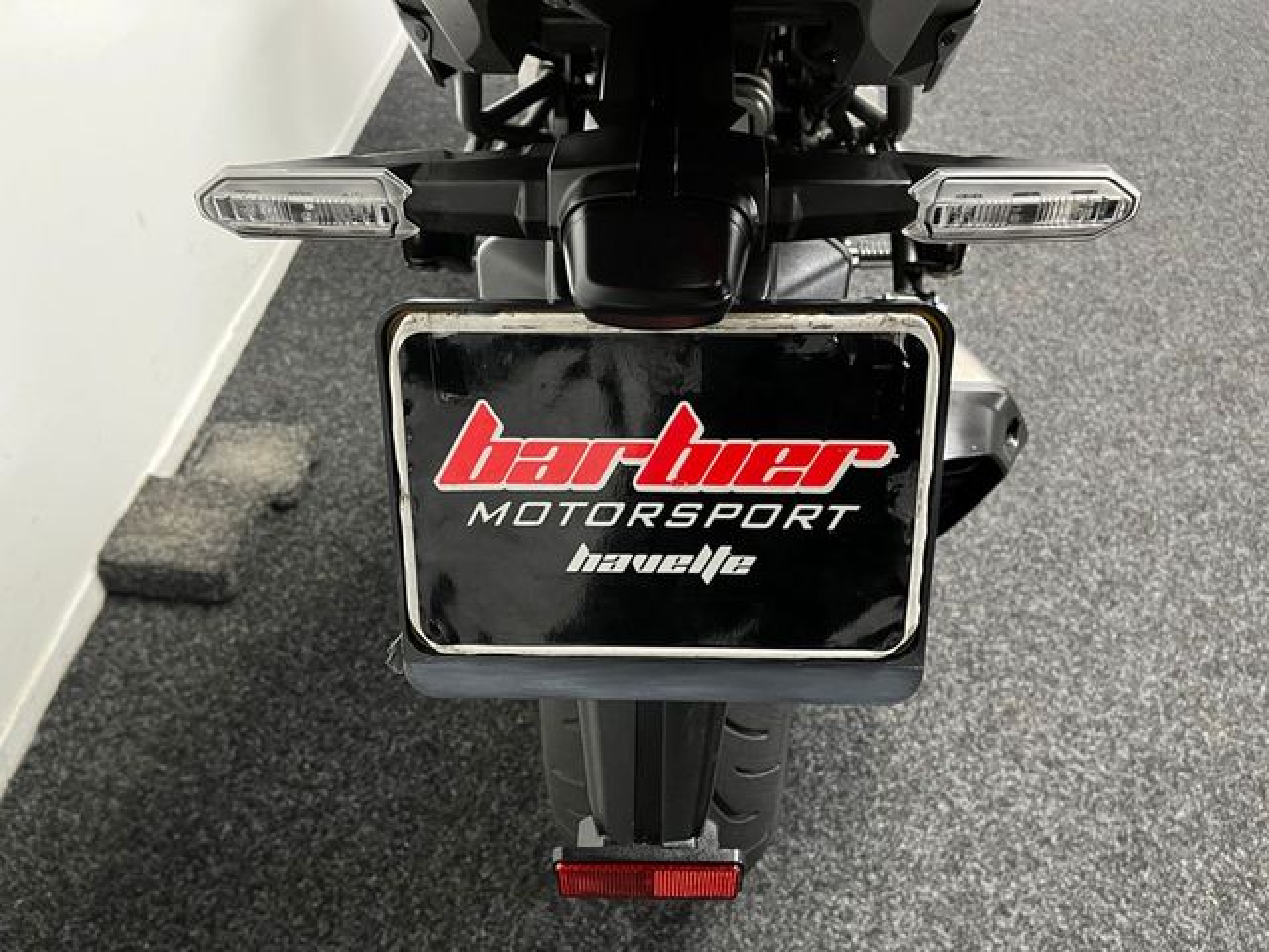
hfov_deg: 67.3
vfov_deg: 53.1
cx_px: 634
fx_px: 953
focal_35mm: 26
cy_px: 476
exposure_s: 1/33
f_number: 1.6
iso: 500
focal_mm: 5.1
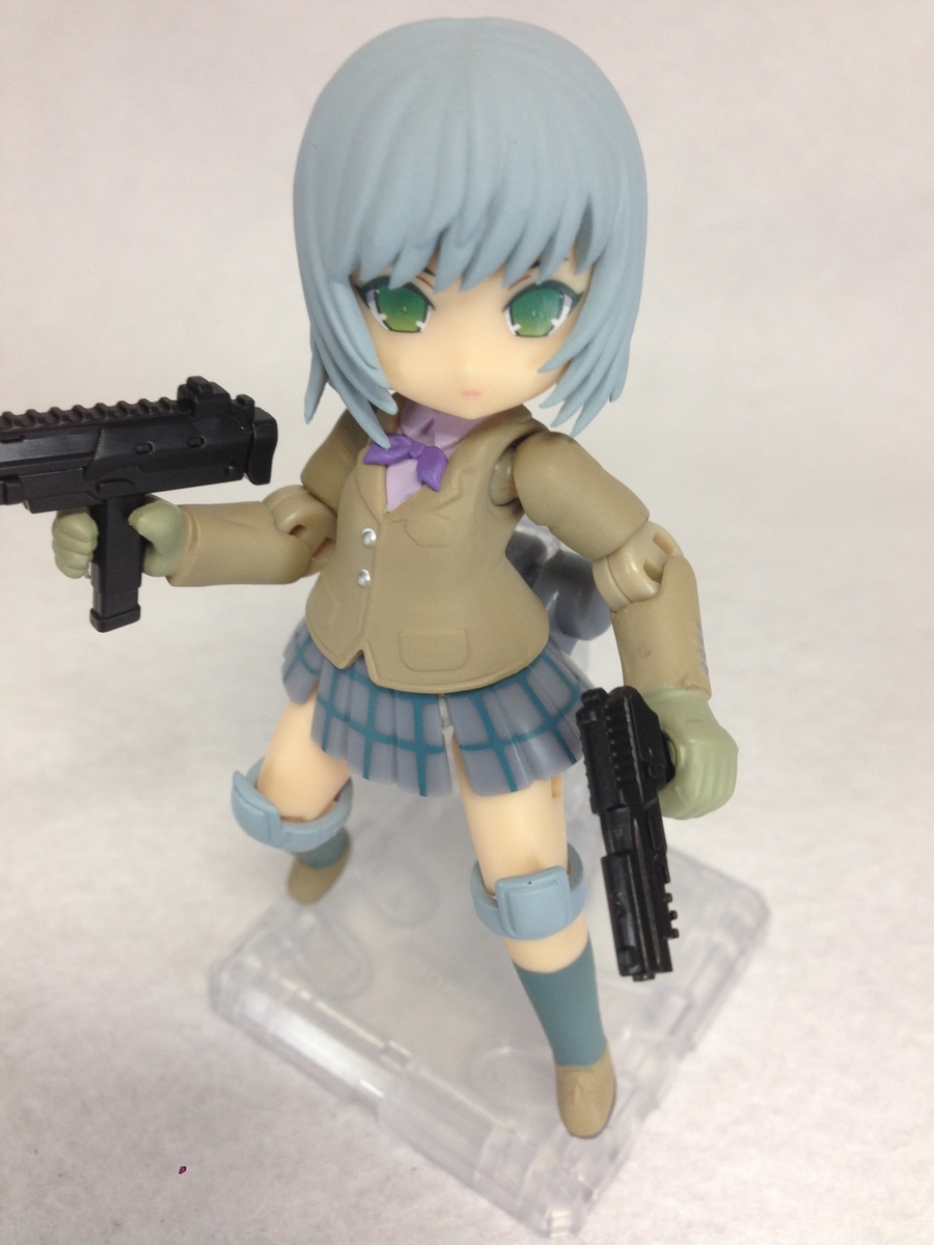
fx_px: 1187
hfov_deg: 42.9
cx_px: 467
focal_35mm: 33
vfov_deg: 55.4
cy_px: 622
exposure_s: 1/20
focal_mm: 4.12
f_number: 2.4
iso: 64
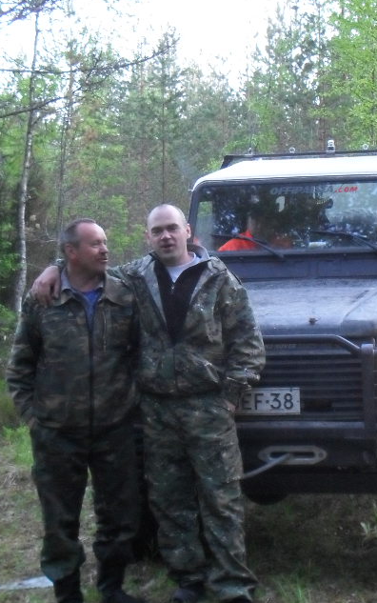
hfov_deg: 21.4
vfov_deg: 34.0
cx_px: 289
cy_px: 338
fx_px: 986
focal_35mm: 60
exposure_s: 1/15
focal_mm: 6.3
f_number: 3.2
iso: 240
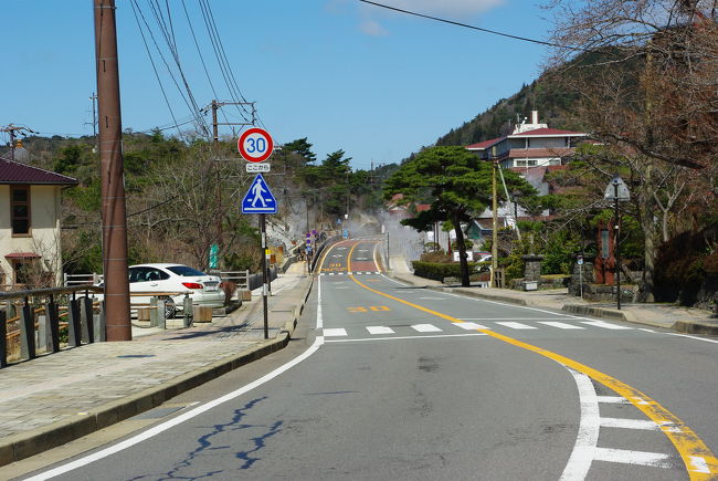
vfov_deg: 16.7
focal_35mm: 82
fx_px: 1637
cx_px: 359
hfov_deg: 24.7
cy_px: 240
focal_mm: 55
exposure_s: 1/350
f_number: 11
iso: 200
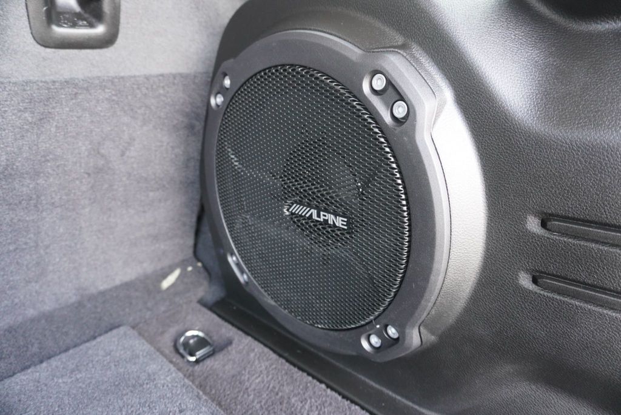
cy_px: 208
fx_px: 414
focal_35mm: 24
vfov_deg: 53.2
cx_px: 310
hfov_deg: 73.7
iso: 1000
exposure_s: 1/60
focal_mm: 16
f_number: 3.5
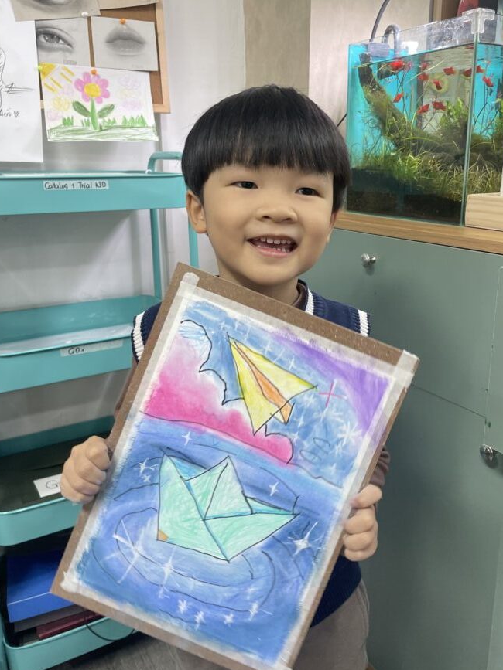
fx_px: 581
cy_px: 311
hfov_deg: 46.7
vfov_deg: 59.9
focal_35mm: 30
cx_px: 280
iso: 125
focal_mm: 4.2
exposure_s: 1/100
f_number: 1.6
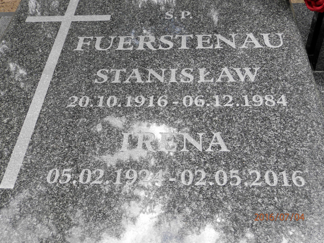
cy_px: 122
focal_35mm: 40
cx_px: 162
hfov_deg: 46.8
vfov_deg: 36.0
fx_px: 374
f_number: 3.5
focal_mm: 7.2
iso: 80
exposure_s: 1/125
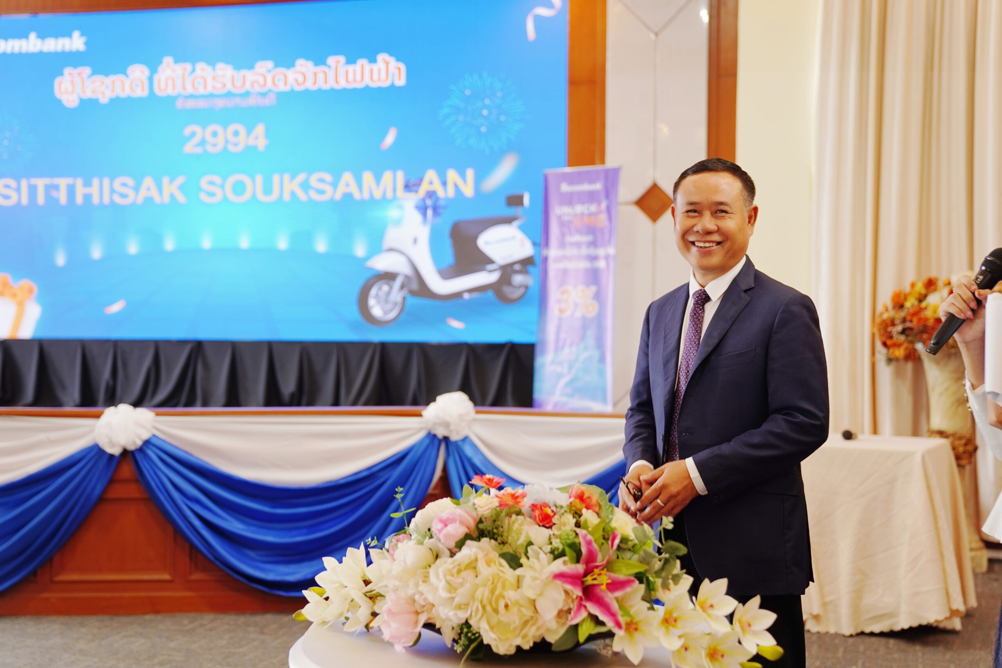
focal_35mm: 48
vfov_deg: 28.1
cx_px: 501
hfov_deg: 41.1
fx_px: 1336
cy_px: 334
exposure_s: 1/50
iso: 200
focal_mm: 48
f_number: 2.8
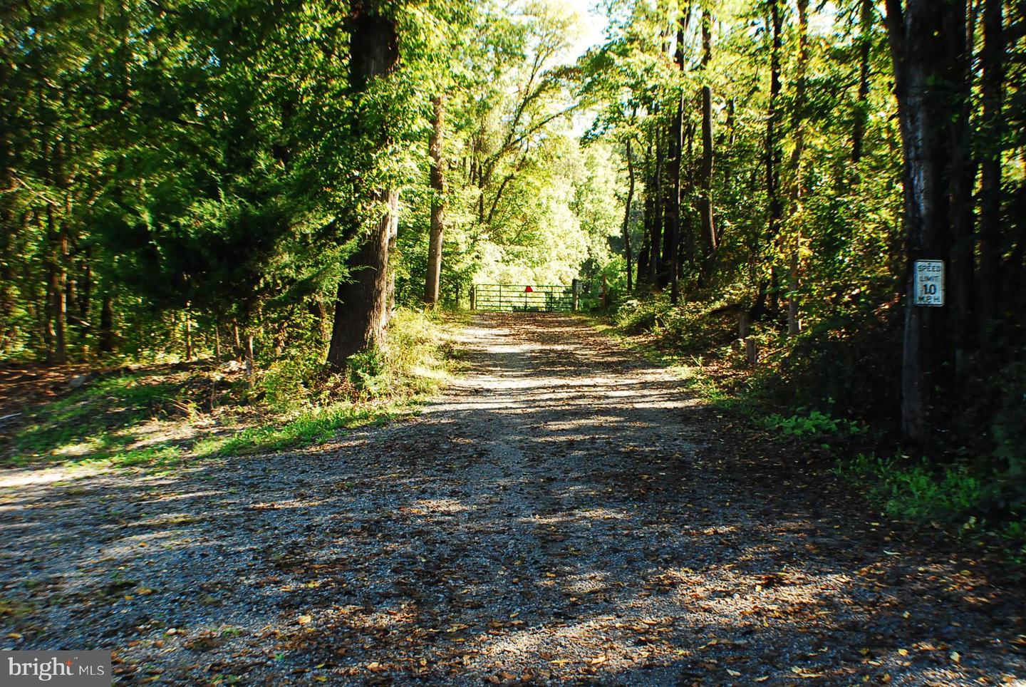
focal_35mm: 57
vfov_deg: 23.8
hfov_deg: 35.0
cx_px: 513
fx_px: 1626
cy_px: 344
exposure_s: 1/250
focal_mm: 38
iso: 1000
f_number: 8
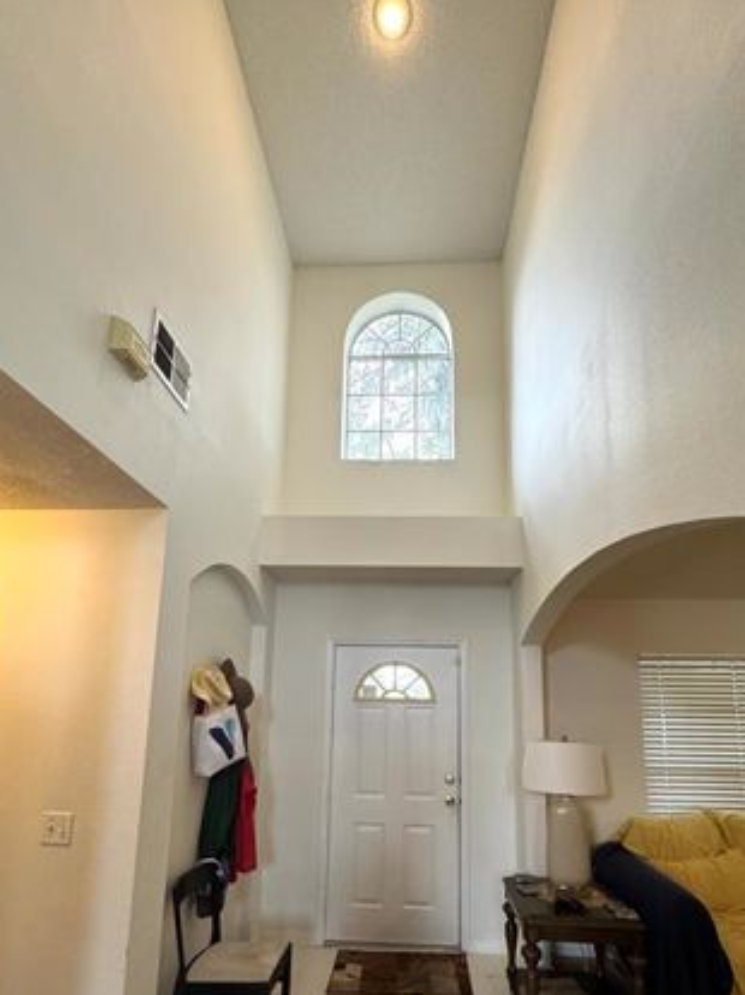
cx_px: 383
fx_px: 517
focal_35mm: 18
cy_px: 618
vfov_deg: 86.2
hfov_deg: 71.5
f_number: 2.2
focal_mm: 2.22
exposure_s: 1/120
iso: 250
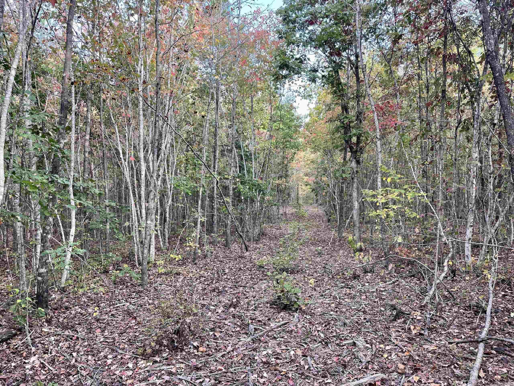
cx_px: 257
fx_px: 386
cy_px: 193
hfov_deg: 67.3
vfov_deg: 53.1
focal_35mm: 26
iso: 40
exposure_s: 1/121
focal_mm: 4.2
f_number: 1.6
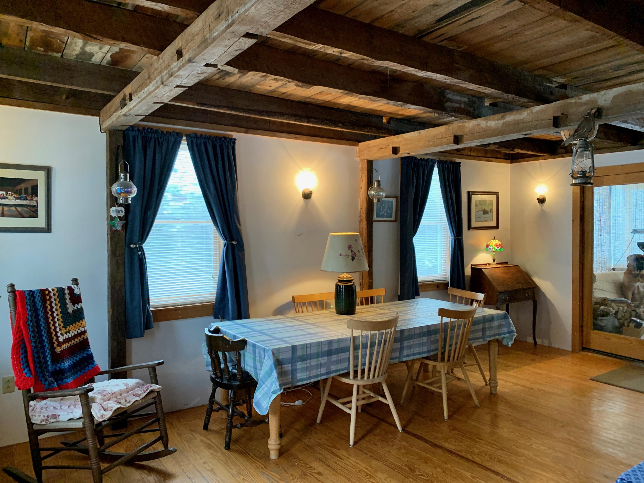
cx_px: 322
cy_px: 242
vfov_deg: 53.1
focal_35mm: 26
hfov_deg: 67.3
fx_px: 484
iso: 400
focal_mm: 4.25
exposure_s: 1/60
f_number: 1.8
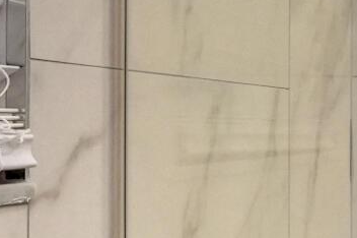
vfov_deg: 16.8
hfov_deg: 14.1
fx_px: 802
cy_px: 111
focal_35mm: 81
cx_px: 906
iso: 2000
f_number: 11
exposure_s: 1/80
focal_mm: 10
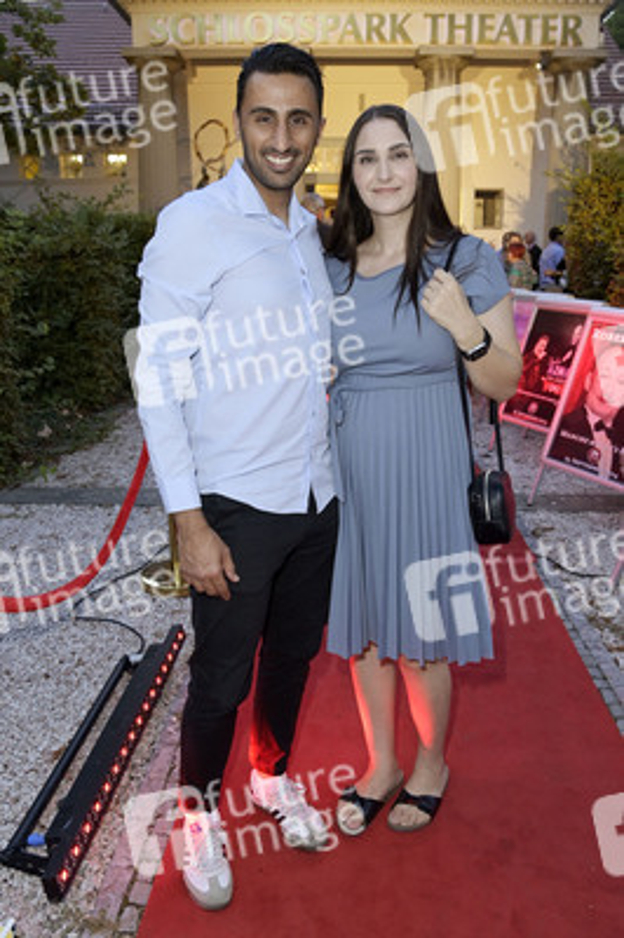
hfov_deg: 53.1
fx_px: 625
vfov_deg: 73.8
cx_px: 312
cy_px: 469
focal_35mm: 24
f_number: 5.6
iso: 800
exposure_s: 1/60
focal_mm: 24
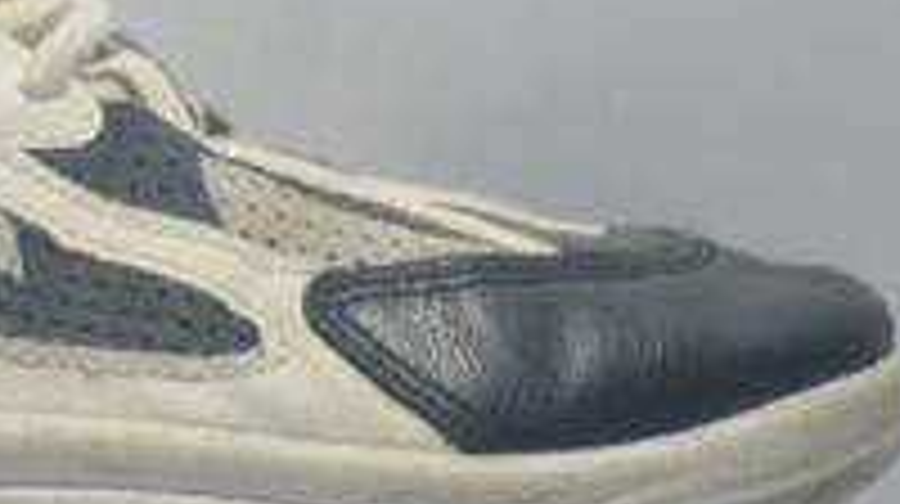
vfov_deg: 1.3
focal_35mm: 943
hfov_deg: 2.3
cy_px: 268
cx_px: -360
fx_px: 22480
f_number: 4.8
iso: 1250
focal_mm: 200
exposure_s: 1/500
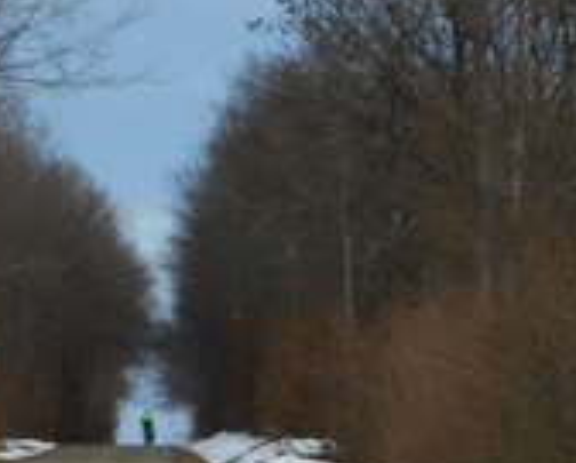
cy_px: 21
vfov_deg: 5.0
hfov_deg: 6.2
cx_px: -62
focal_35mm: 310
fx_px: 5294
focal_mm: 15.9
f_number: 5.6
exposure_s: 1/400
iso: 80
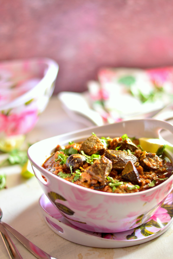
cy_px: 130
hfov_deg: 18.2
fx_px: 541
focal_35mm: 75
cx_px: 86
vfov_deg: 27.0
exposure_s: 1/25
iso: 200
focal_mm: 50
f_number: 1.8
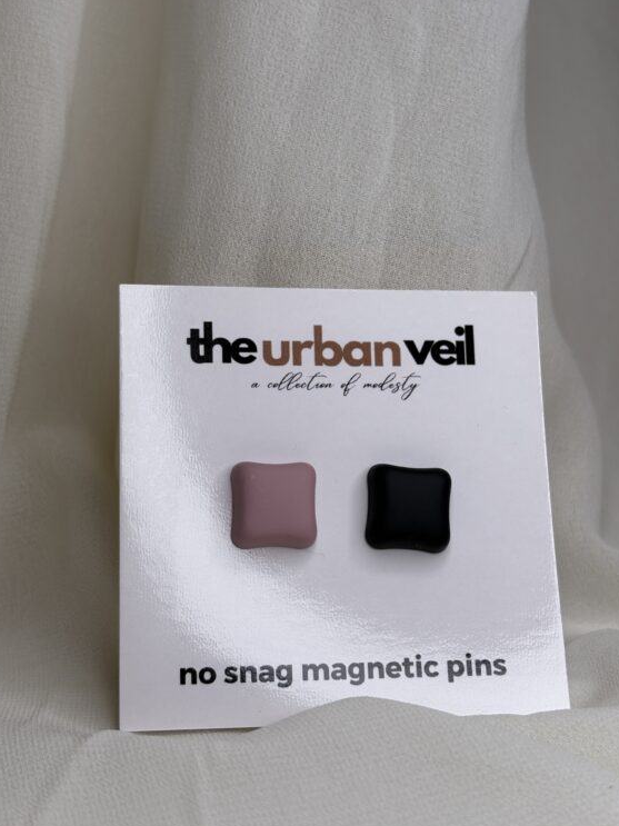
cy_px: 397
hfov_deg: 26.1
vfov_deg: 34.4
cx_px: 301
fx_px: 1336
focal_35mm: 56
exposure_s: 1/412
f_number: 1.6
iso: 40
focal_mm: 5.96
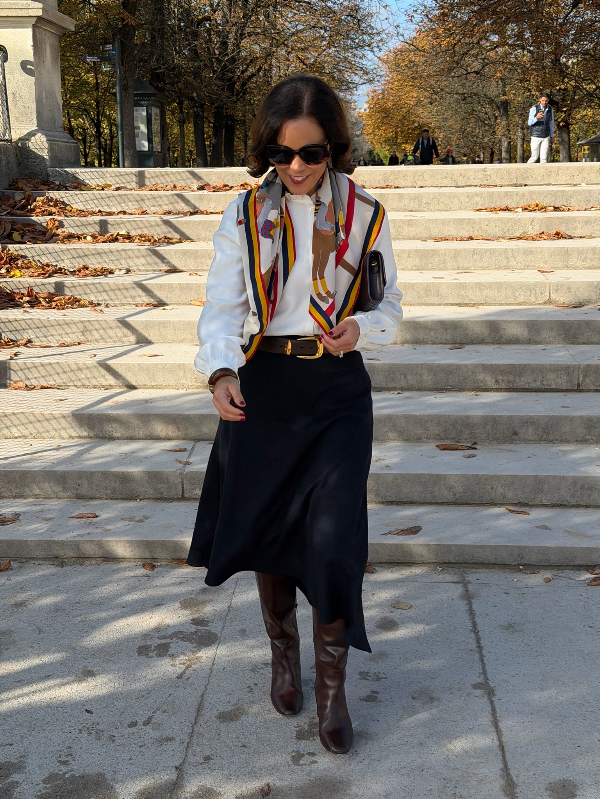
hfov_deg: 30.3
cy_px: 400
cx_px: 300
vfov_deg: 39.7
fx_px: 1109
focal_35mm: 48
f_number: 1.78
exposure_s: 1/4878
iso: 80
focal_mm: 6.76
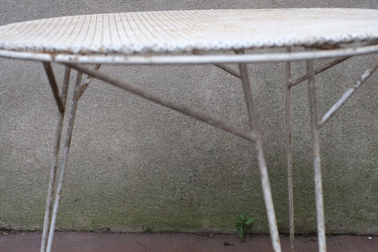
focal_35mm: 53
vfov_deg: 25.5
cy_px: 126
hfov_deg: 37.5
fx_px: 556
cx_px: 189
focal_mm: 35
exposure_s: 1/140
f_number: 4.5
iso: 1250
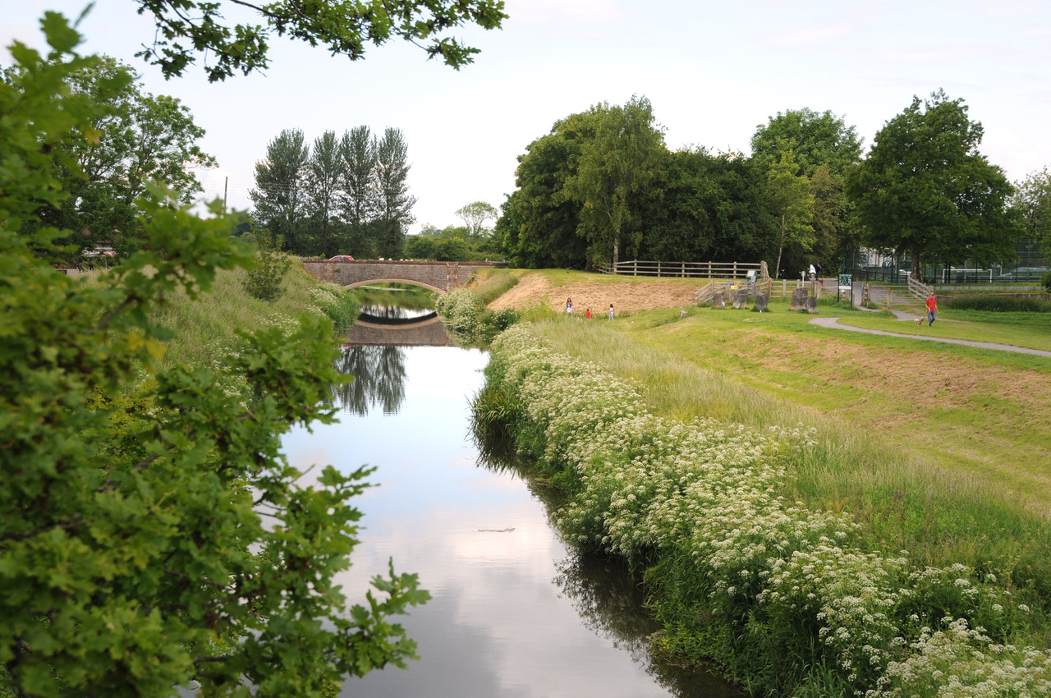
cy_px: 349
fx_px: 1749
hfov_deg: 33.4
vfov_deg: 22.6
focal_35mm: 60
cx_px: 526
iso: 200
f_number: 8
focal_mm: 40
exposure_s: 1/250
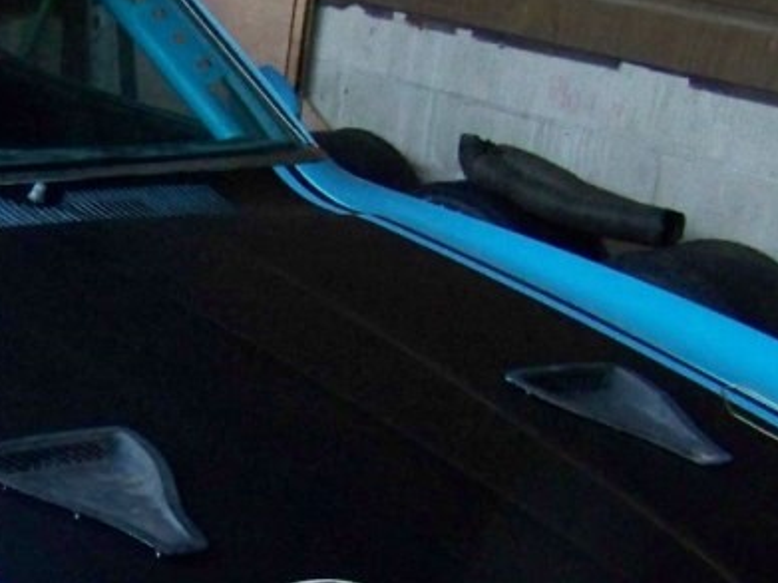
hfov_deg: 19.6
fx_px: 2179
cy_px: 471
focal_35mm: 97
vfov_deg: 15.1
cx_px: -8
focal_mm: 6.3
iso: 200
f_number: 2.8
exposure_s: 1/40
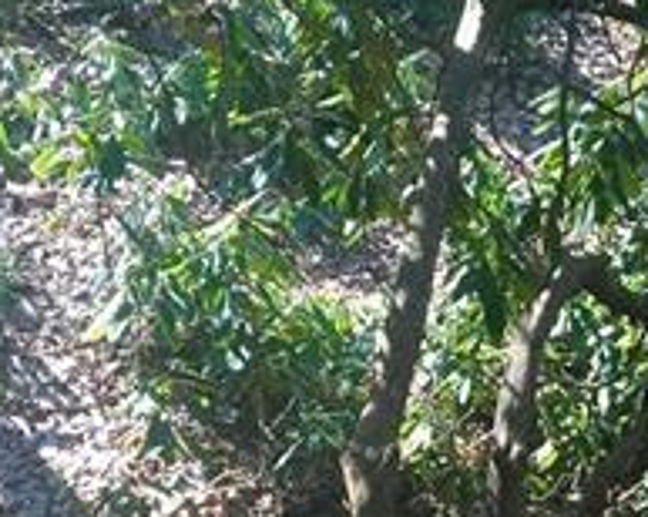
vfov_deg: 15.2
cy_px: 769
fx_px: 1801
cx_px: 682
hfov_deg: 19.7
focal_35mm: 94
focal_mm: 4.15
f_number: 2.2
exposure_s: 1/120
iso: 32
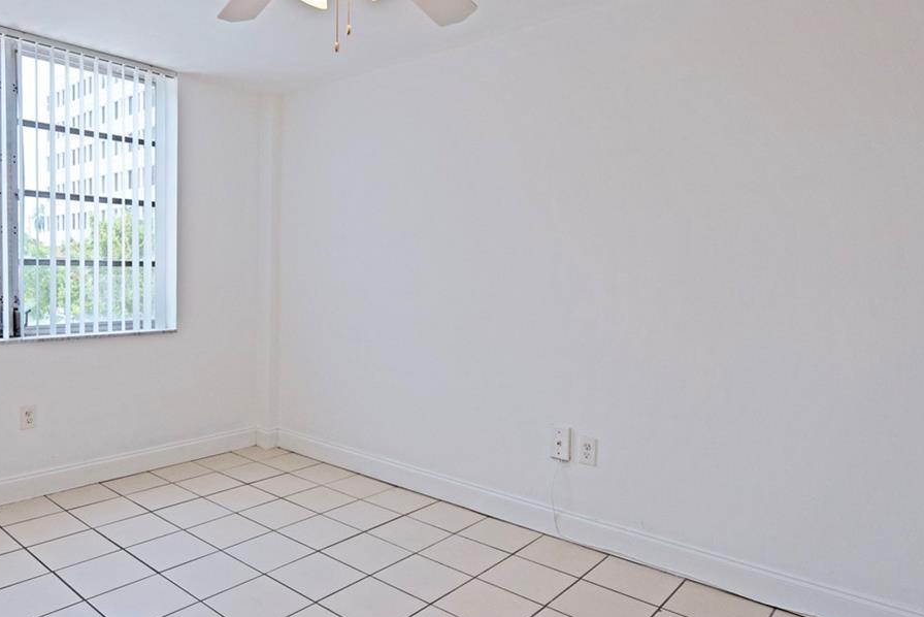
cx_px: 331
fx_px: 642
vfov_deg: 51.3
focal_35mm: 25
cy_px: 286
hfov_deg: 70.0
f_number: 8
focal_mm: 14
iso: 360
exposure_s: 1/250
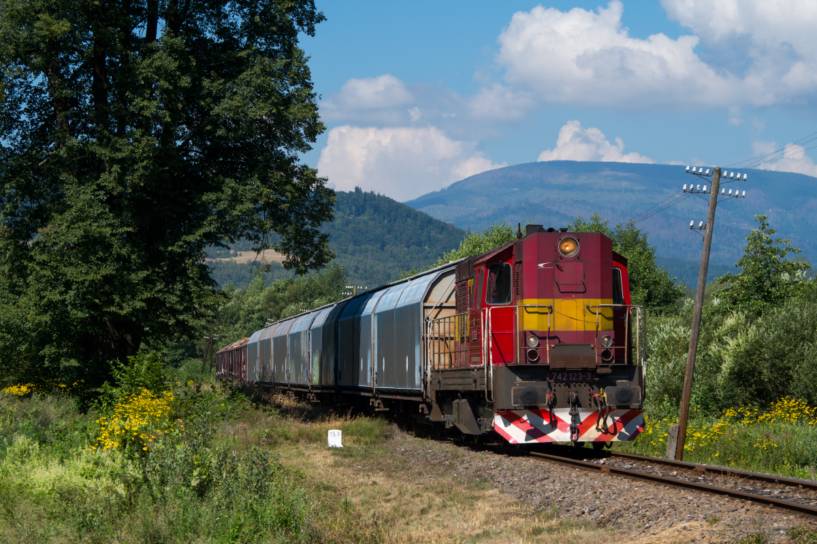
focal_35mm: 120
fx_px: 2723
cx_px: 408
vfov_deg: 11.4
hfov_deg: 17.1
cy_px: 272
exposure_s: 1/500
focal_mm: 80
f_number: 8
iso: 200
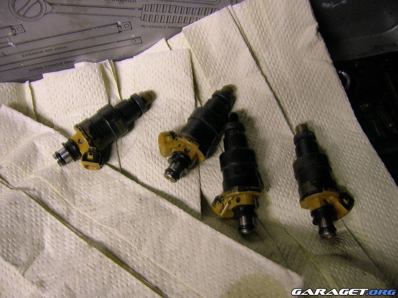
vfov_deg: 41.7
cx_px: 199
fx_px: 391
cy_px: 149
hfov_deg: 54.0
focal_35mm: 34
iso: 50
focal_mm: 5.7
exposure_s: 1/4.6
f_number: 2.9
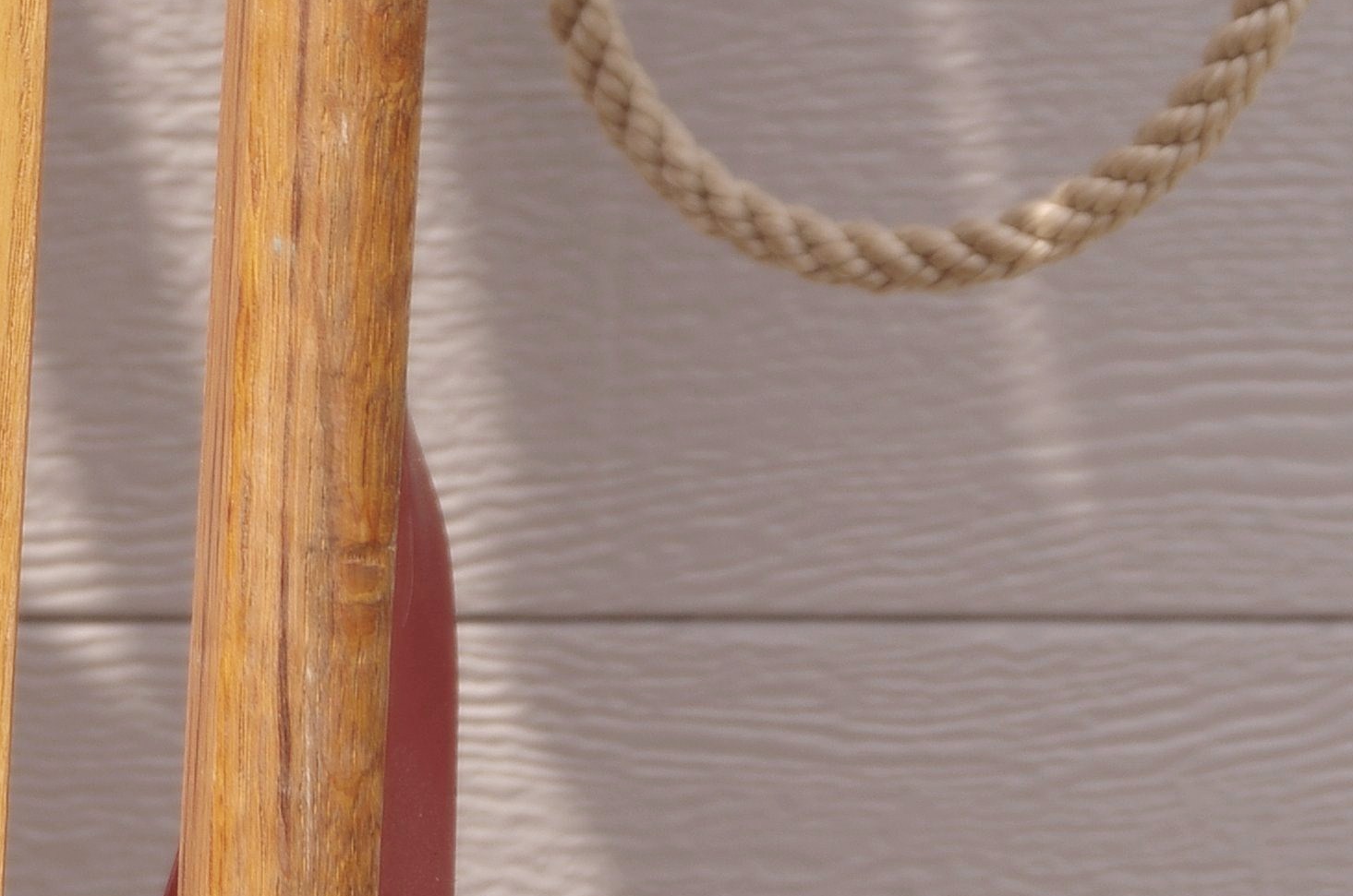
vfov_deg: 4.0
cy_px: 98
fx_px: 12867
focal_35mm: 343
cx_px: -872
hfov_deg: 5.9
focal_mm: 68
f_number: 7.1
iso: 100
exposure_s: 1/200
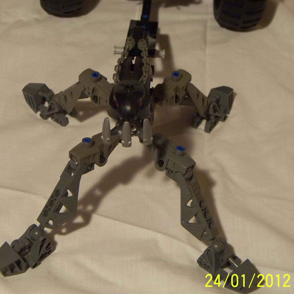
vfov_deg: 16.7
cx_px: 99
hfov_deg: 16.7
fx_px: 999
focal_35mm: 104
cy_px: 159
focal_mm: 16.86
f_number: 3.4
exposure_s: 1/20
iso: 400
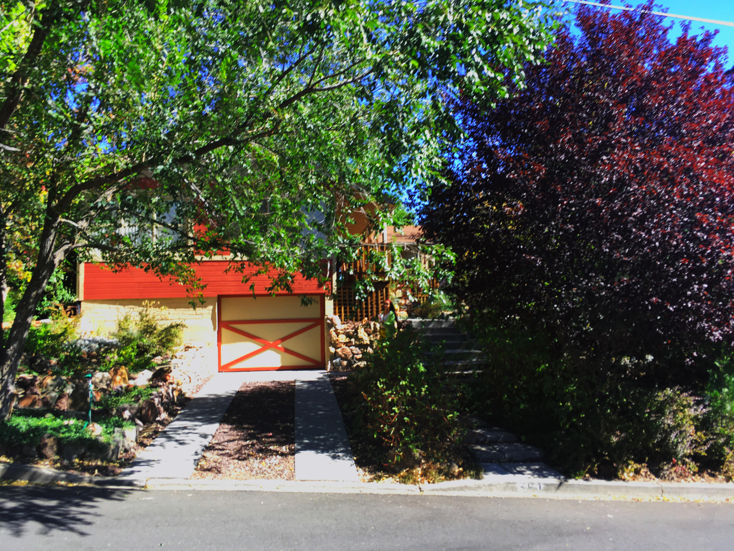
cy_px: 276
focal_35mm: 29
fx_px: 615
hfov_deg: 61.7
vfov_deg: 48.2
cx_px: 367
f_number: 2.2
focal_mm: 4.15
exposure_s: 1/256
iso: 25
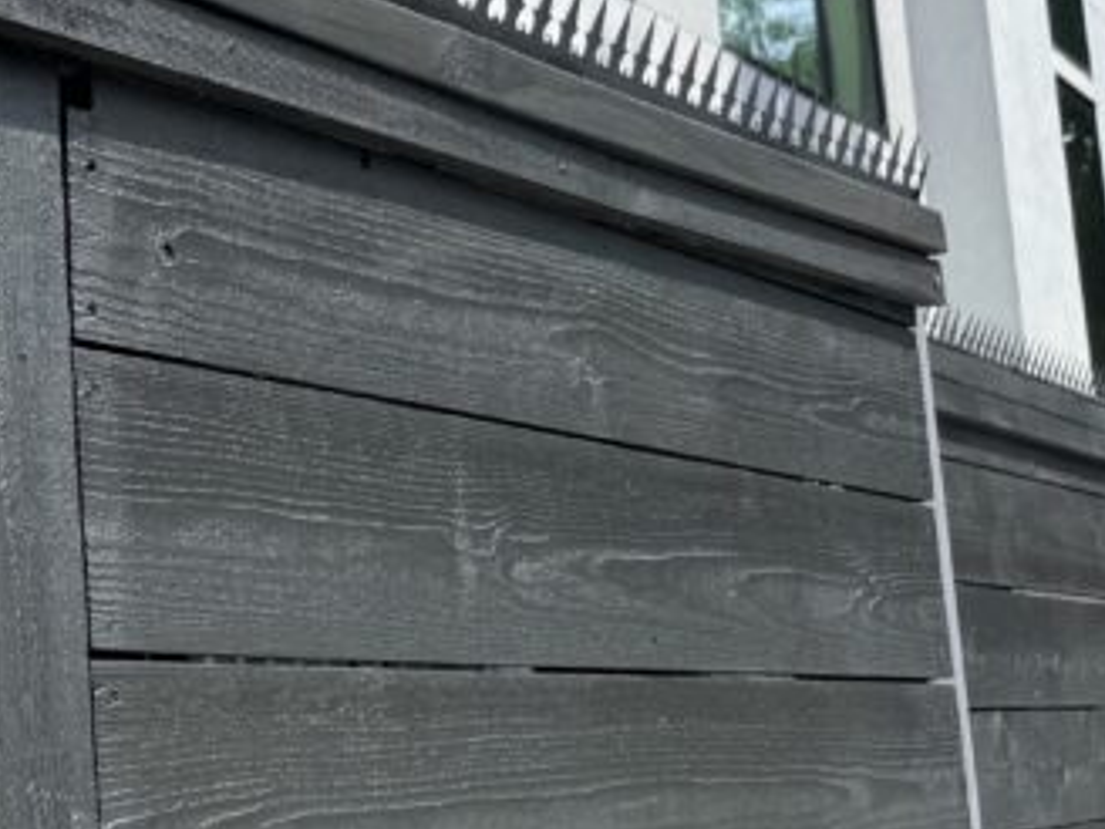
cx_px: -556
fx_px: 2394
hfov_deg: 21.7
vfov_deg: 19.6
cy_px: 249
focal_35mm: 75
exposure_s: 1/3096
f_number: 1.78
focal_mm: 6.86
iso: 80
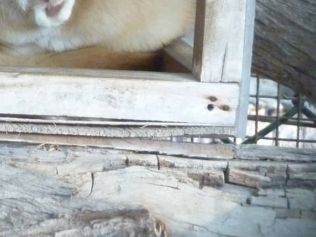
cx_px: -93
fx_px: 3268
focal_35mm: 358
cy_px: -73
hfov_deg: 5.5
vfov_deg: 4.1
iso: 800
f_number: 4.4
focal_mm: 21
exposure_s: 1/60
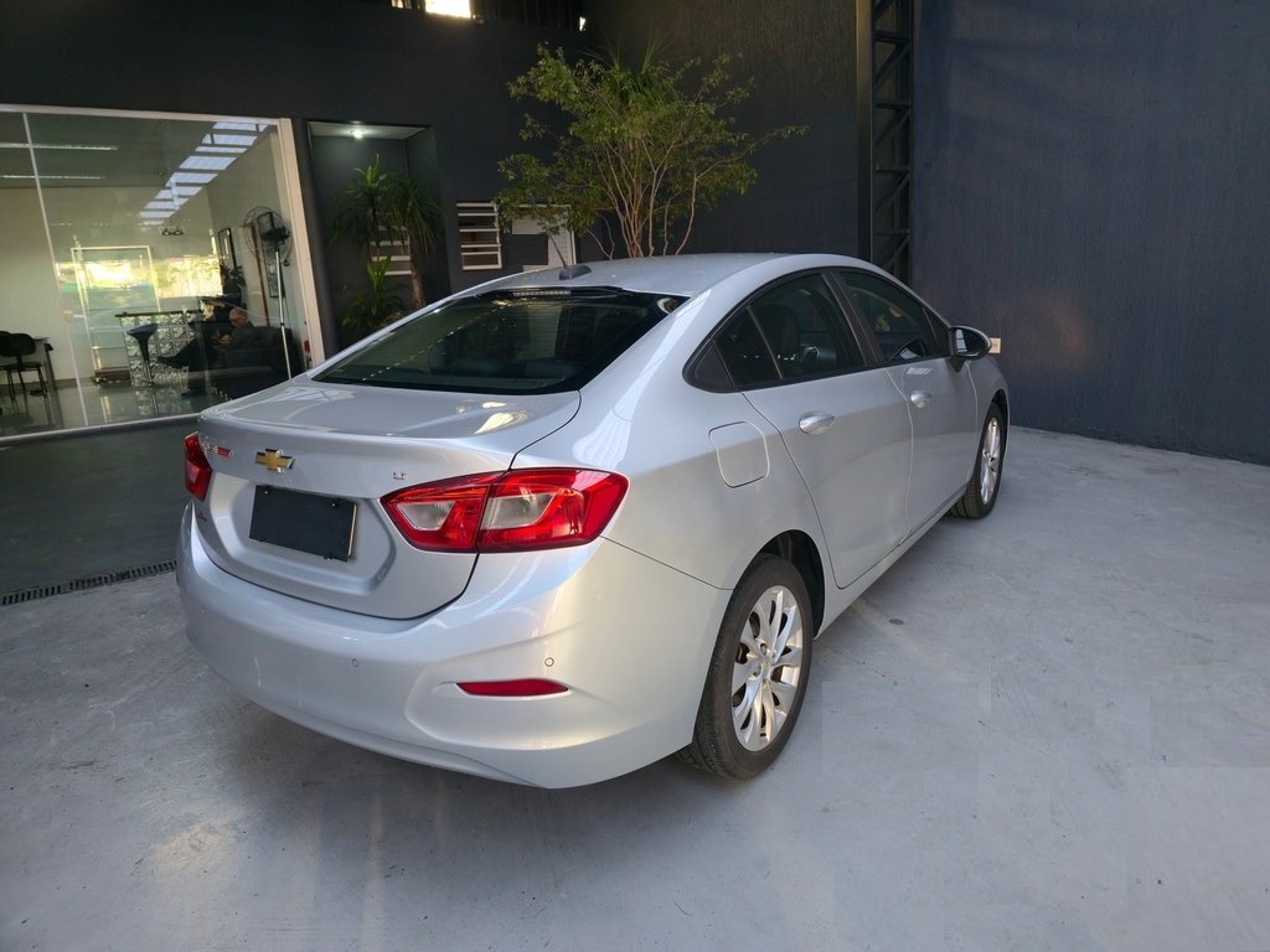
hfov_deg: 73.9
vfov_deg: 58.9
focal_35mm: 23
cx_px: 635
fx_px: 844
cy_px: 476
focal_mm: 6.3
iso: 50
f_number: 1.7
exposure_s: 1/60
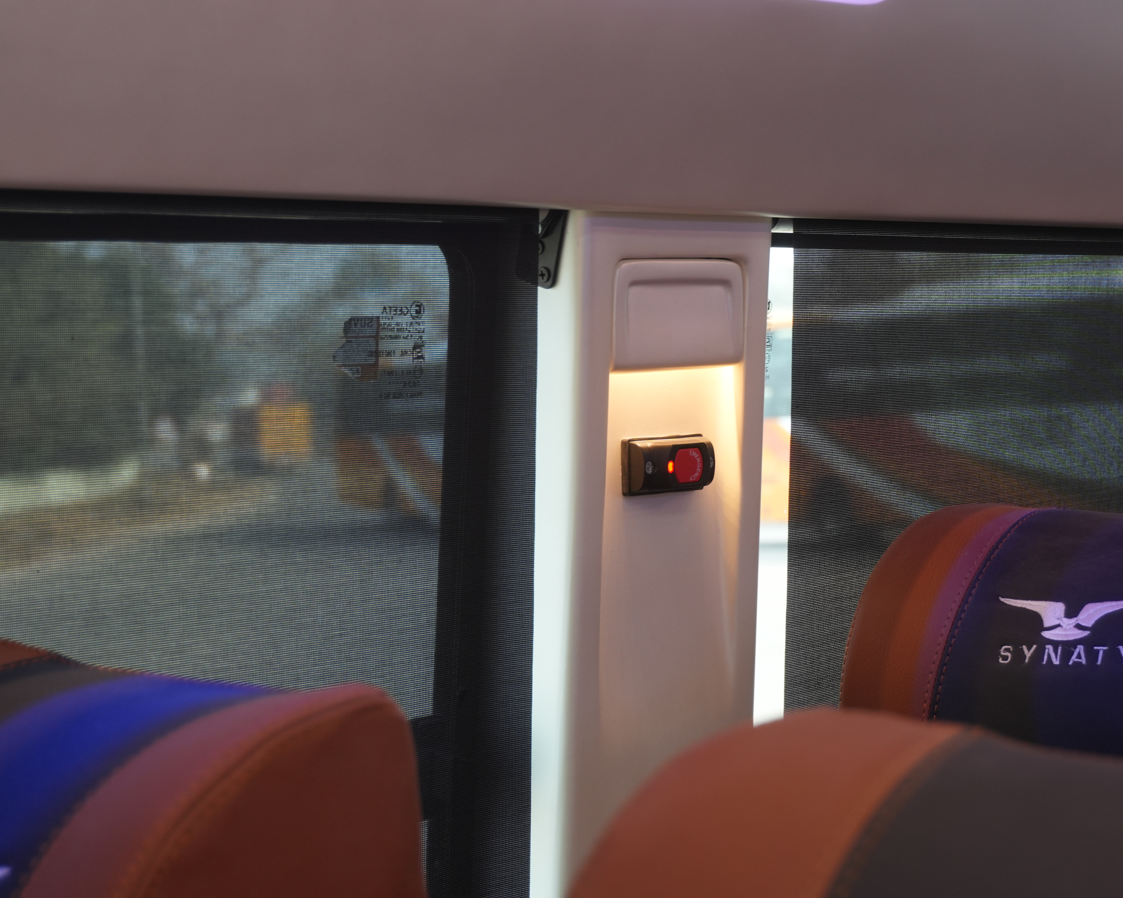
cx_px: 685
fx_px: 2493
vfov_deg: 20.4
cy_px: 429
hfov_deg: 25.3
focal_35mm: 75
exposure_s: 1/100
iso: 320
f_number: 5.6
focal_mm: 42
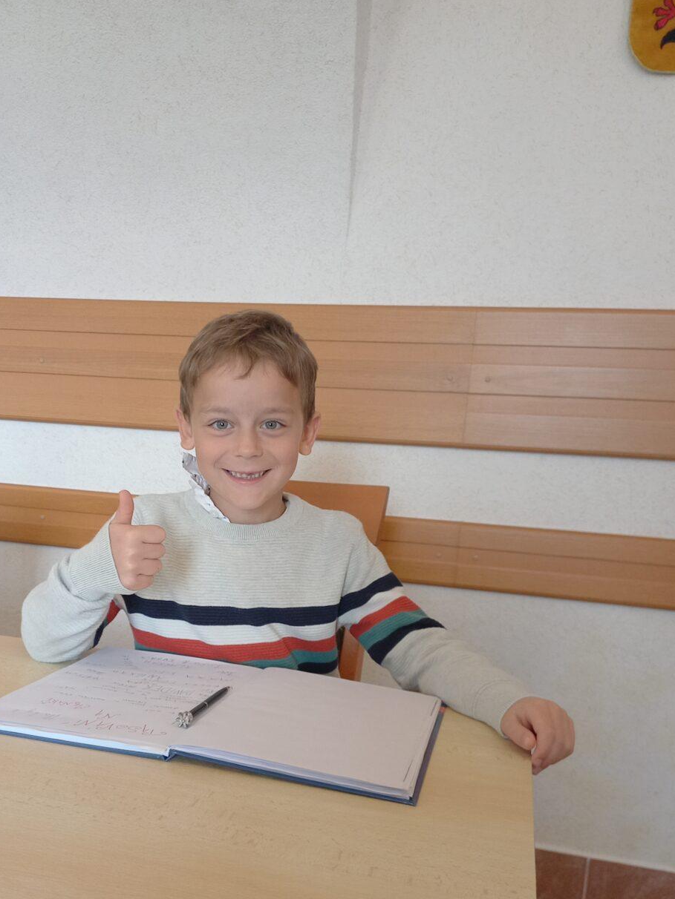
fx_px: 858
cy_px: 579
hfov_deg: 42.7
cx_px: 261
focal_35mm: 33
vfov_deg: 54.5
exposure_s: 1/50
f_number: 1.8
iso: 200
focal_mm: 4.65
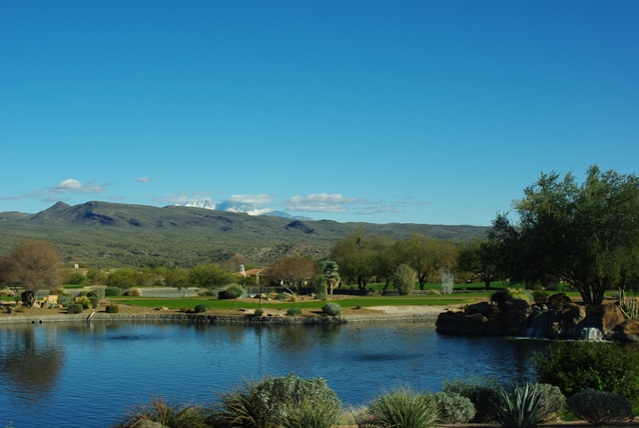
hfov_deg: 46.4
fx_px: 746
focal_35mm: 42
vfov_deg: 32.0
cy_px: 214
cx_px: 320
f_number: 8
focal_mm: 28
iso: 100
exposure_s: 1/250
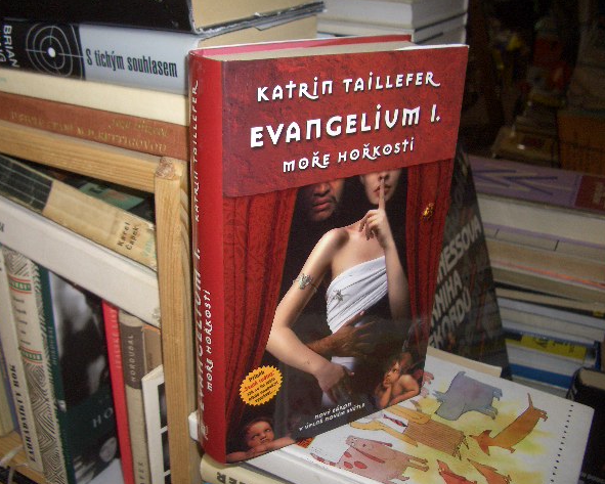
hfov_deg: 49.1
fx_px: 663
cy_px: 241
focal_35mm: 37
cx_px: 288
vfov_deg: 40.1
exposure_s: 1/60
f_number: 2.6
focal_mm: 5.8
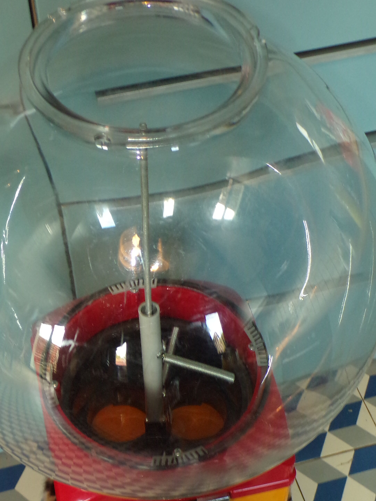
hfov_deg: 28.4
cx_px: 131
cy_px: 308
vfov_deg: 37.3
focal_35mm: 51
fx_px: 739
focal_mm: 5.8
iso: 200
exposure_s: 1/34
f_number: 3.2
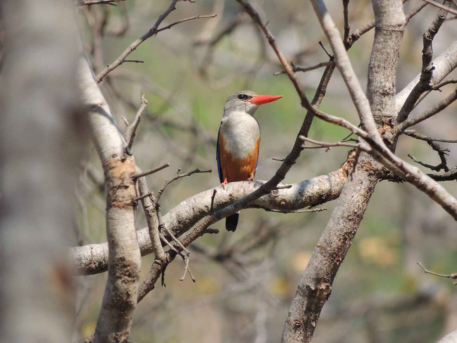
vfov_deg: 1.5
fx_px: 13202
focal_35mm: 1000
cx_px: 228
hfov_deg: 2.0
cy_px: 172
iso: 220
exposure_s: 1/500
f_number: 5.9
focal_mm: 180
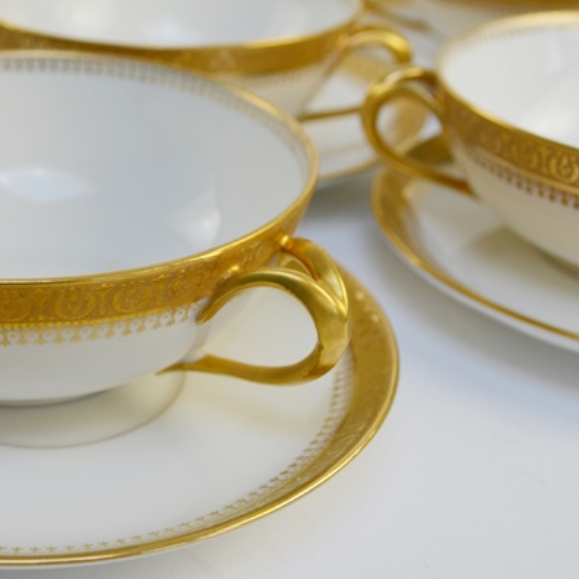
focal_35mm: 58
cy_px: 288
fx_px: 1098
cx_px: 165
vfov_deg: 29.6
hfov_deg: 29.2
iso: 200
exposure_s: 1/160
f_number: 6.3
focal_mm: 30
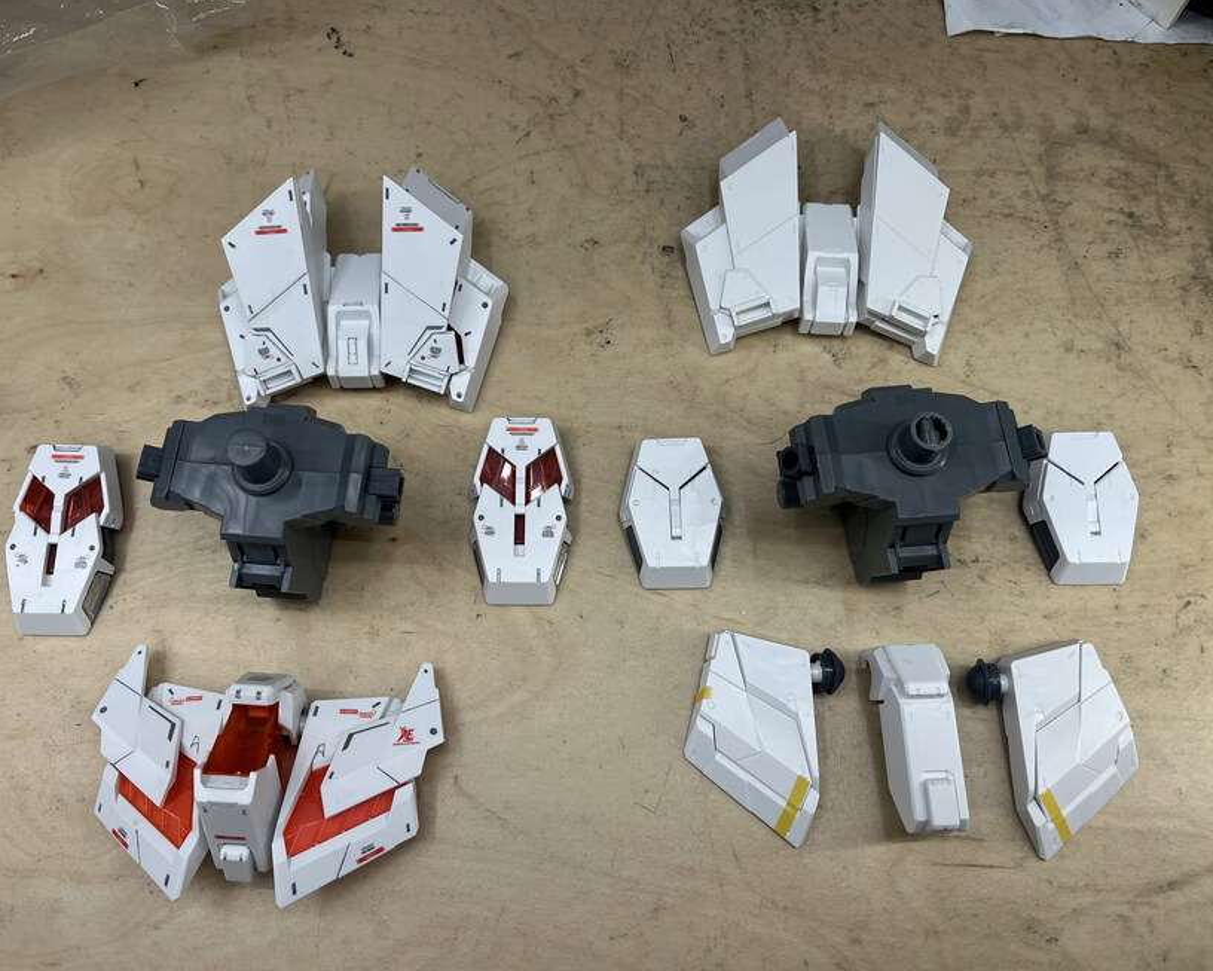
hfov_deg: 62.1
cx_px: 562
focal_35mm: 28
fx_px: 1005
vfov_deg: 51.5
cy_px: 474
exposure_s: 1/220
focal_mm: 5.1
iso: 40
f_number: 1.6
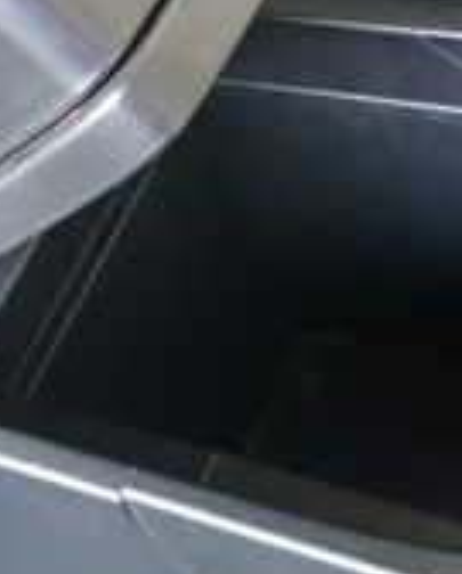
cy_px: 20
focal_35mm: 87
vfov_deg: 21.3
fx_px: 1483
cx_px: 14
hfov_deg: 17.3
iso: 400
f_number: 2
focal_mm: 4.5
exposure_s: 1/30
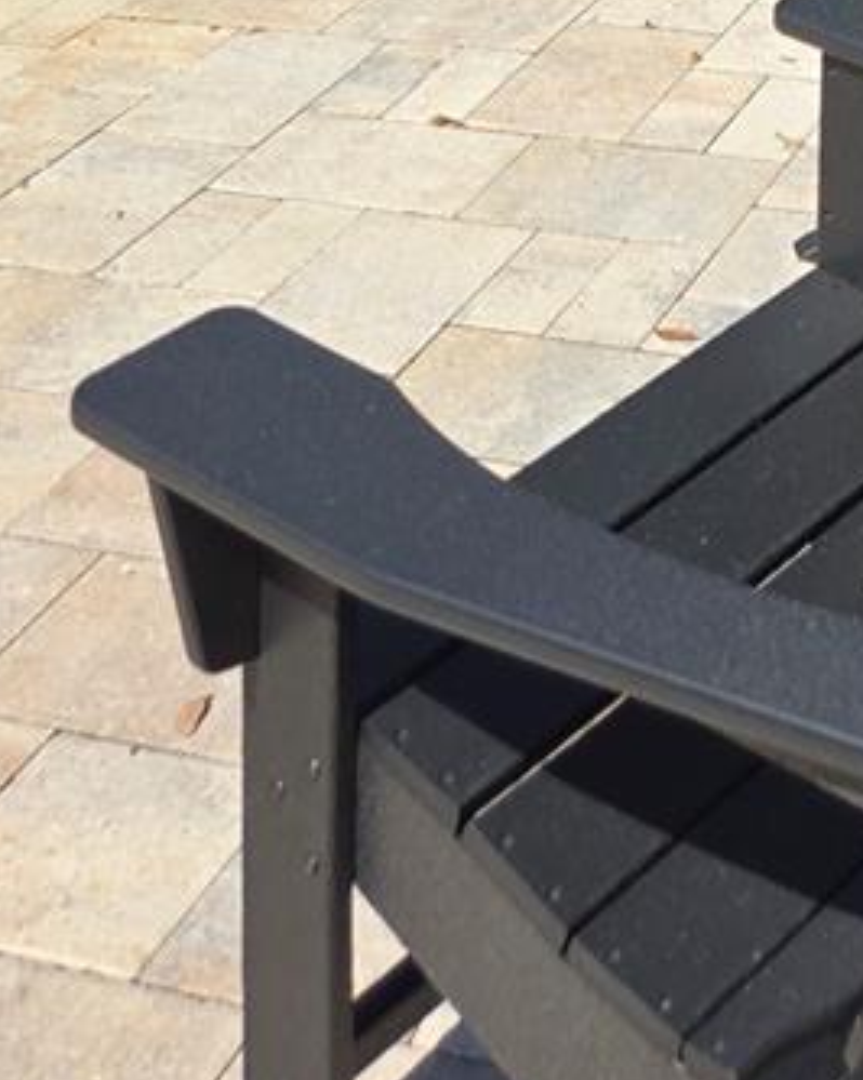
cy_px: -827
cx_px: 1067
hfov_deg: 17.9
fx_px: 2588
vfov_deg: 18.7
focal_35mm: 81
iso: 25
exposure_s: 1/1799
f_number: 1.8
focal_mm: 5.4
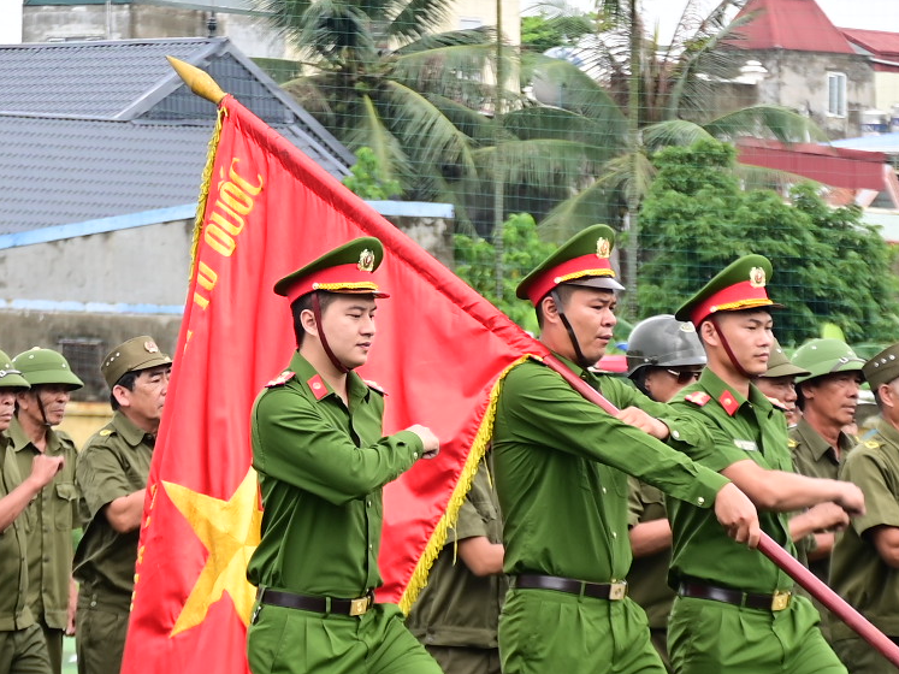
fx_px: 7894
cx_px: 268
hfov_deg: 6.5
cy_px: 467
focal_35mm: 304
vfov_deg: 4.9
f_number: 5.3
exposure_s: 1/200
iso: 160
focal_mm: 80
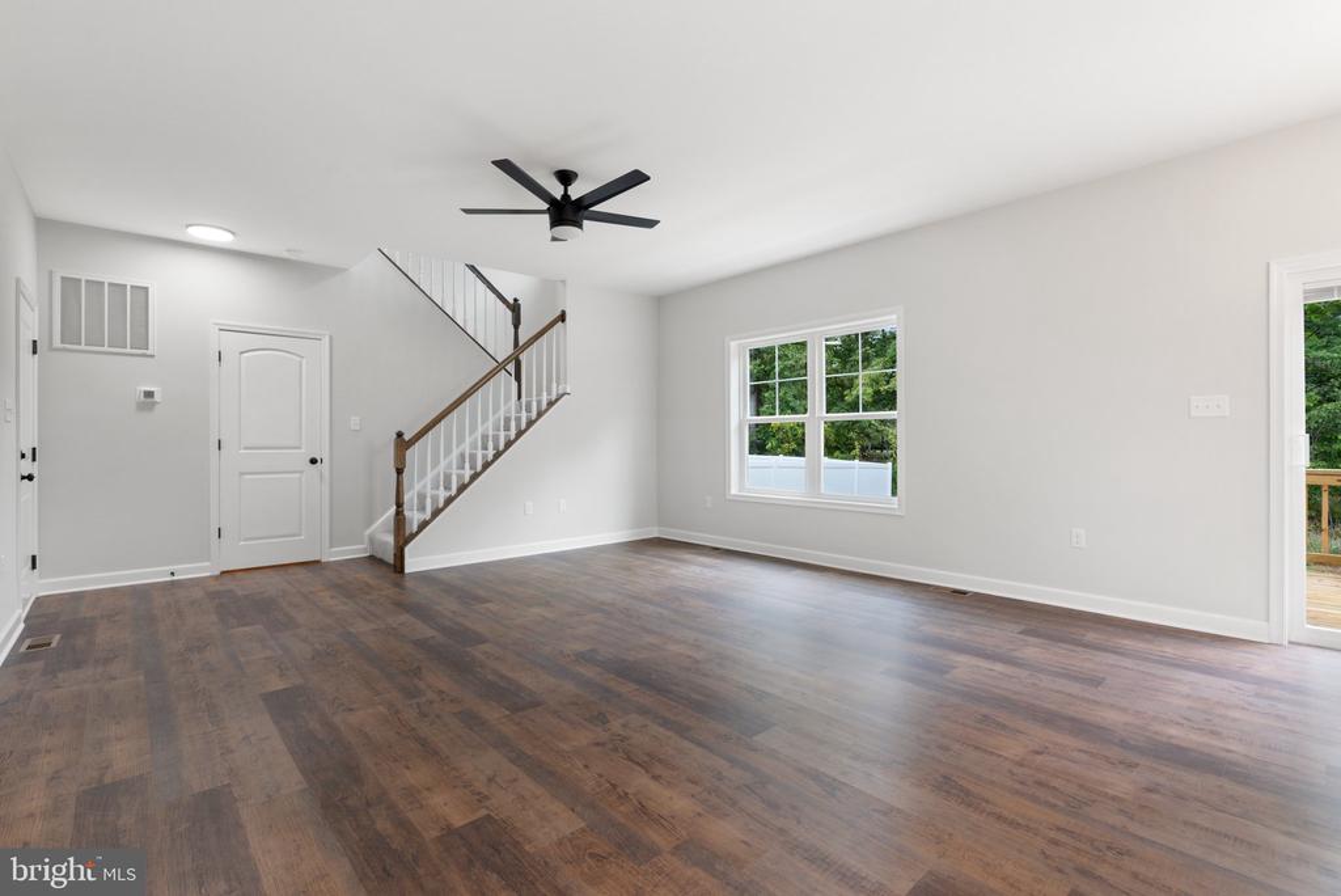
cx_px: 670
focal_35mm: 16
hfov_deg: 96.7
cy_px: 448
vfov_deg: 73.8
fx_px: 596
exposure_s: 1/6
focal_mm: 16
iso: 640
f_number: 10
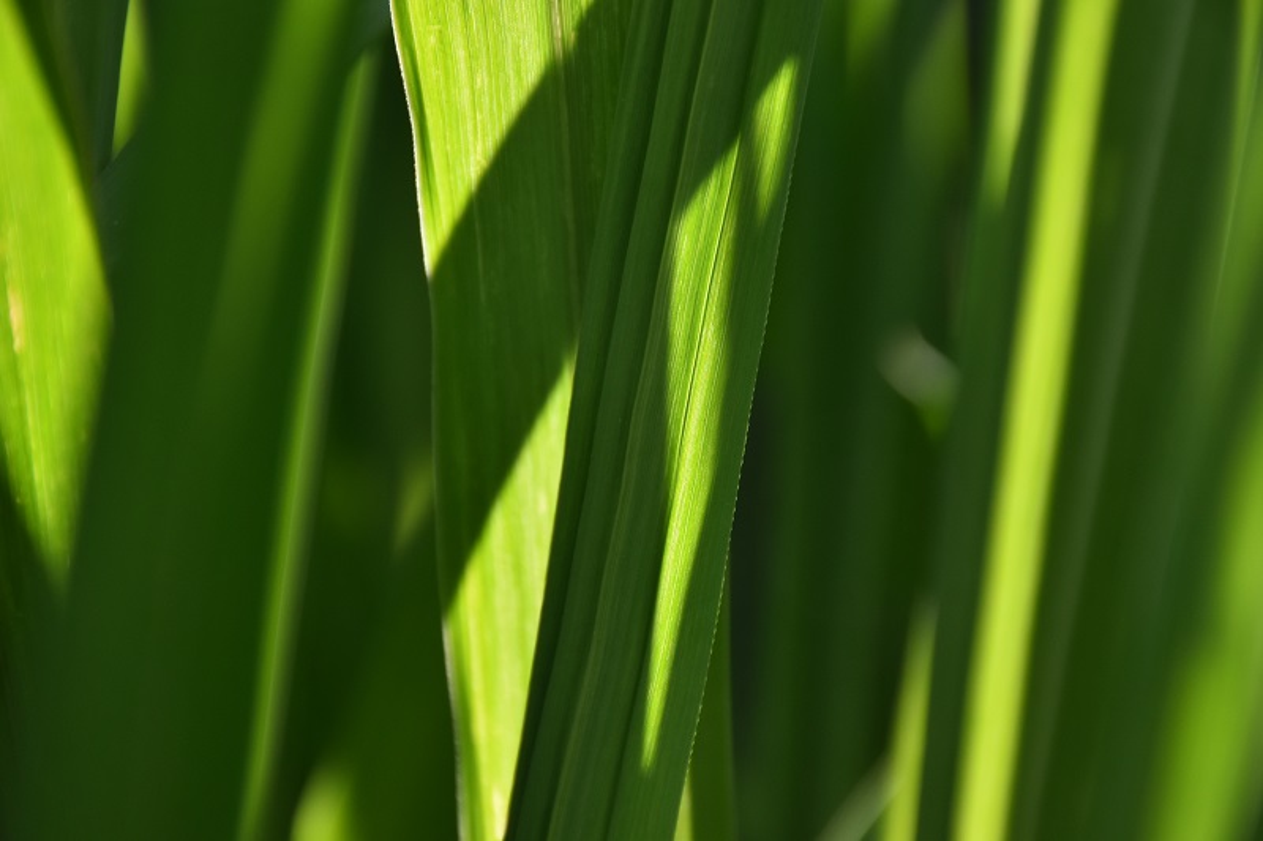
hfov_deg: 9.8
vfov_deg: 6.5
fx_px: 7366
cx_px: 632
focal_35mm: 210
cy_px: 420
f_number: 8
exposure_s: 1/1000
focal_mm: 140
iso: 800
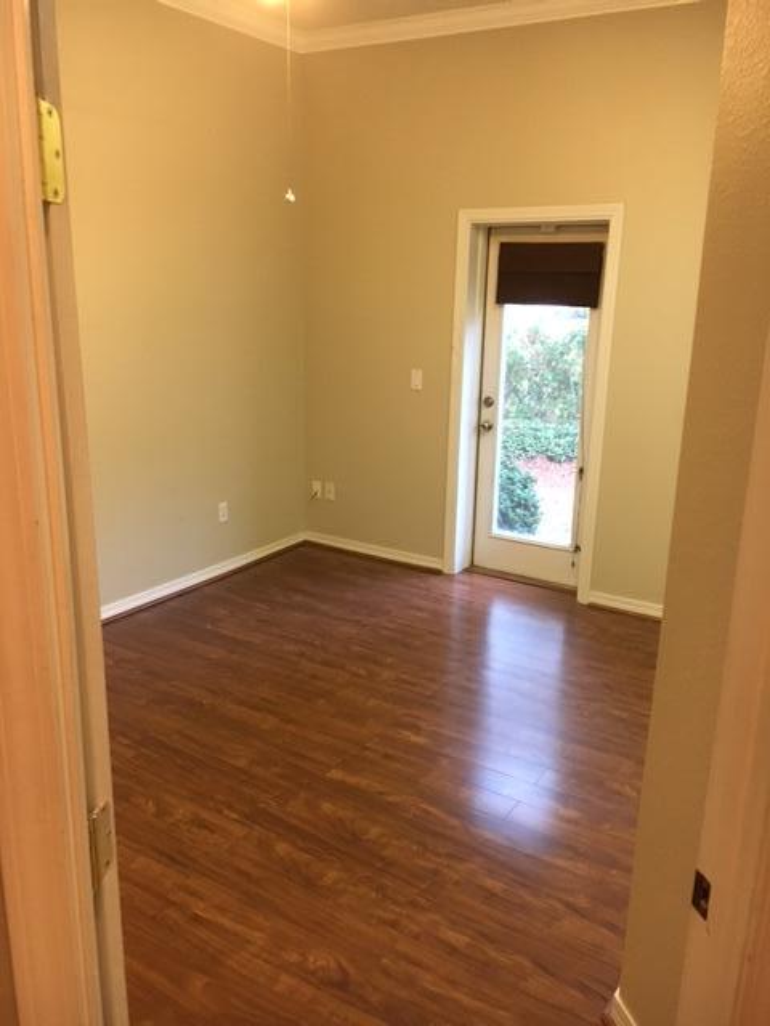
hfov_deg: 48.2
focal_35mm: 29
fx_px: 860
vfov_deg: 61.7
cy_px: 513
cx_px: 385
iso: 200
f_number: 2.2
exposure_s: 1/20
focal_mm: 4.15
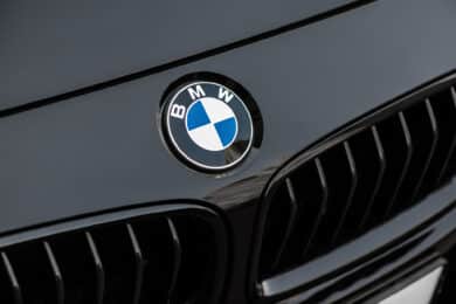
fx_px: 1330
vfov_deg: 13.0
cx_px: 228
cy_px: 152
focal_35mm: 105
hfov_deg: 19.5
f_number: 4
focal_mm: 105
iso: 160
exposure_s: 1/250
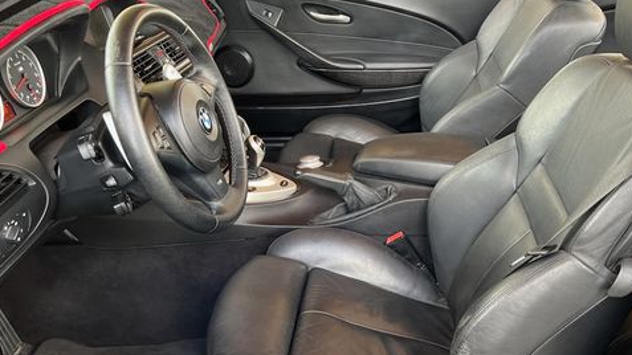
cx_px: 375
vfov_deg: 30.8
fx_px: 637
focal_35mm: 38
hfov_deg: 52.5
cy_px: 246
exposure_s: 1/108
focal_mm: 5.7
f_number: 1.5
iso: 125
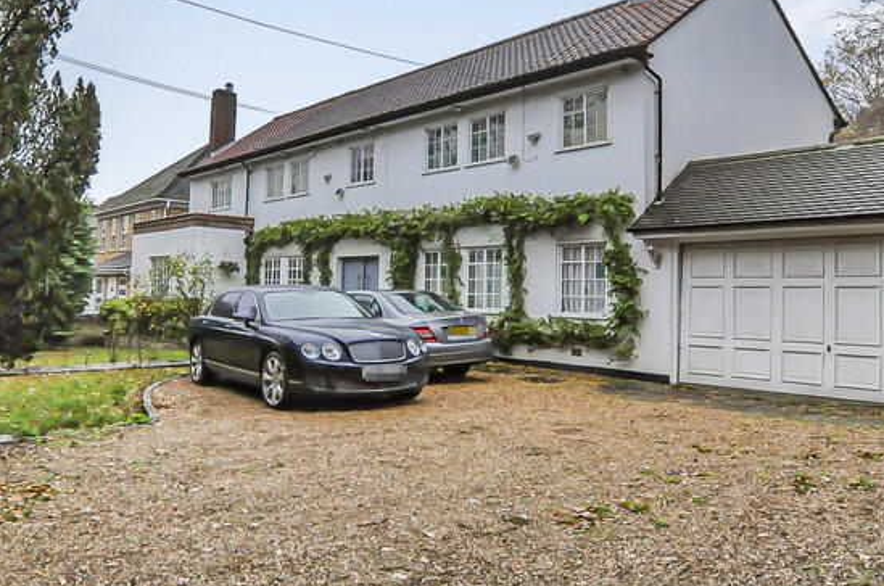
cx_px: 332
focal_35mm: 28
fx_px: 686
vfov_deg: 46.2
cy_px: 298
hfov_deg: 64.6
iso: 1000
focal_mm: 10
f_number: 5.6
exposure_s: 1/250
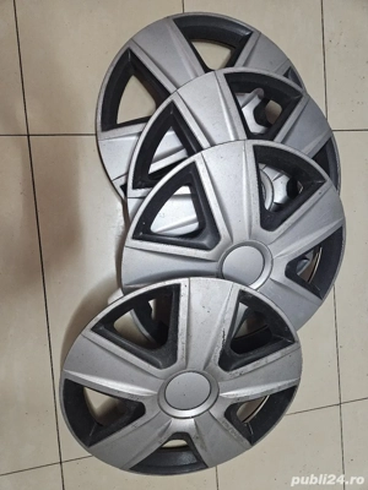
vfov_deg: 73.9
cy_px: 245
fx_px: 326
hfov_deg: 58.9
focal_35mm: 23
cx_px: 184
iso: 1000
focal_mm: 5.4
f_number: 1.8
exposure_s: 1/101
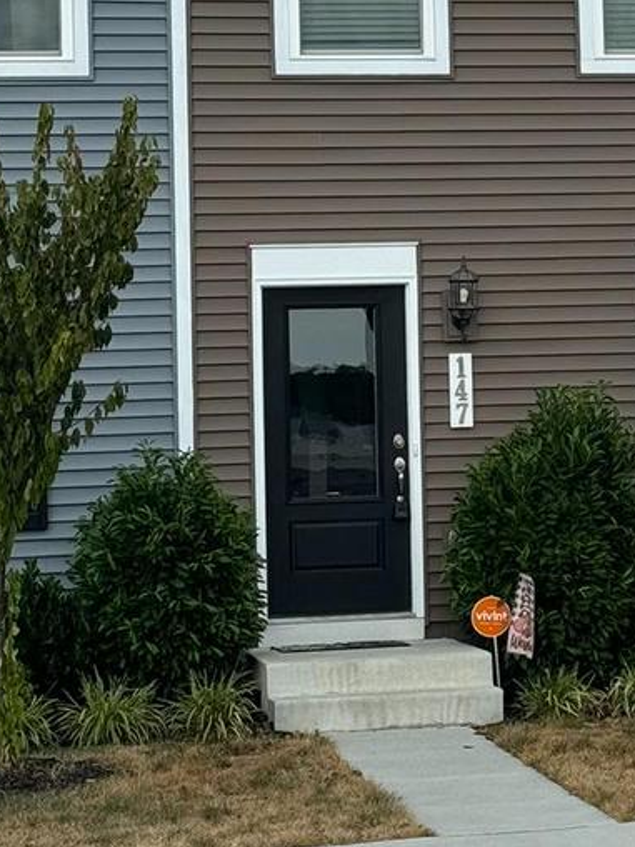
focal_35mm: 145
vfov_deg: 13.6
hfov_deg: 10.1
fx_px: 3547
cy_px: 183
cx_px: 698
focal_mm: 6.76
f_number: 1.78
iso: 64
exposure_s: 1/2833
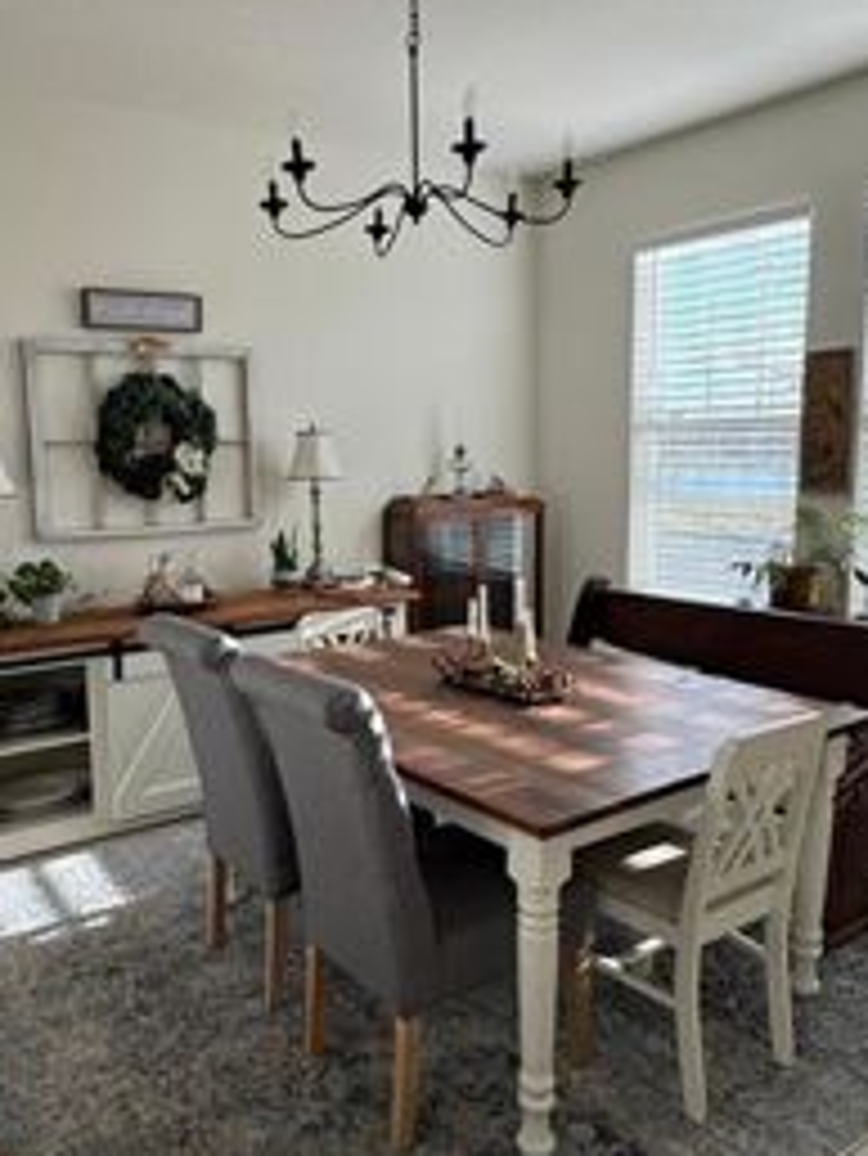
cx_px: 358
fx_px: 969
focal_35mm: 29
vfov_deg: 61.6
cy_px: 594
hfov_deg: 48.0
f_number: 2.2
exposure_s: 1/117
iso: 40
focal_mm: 2.22
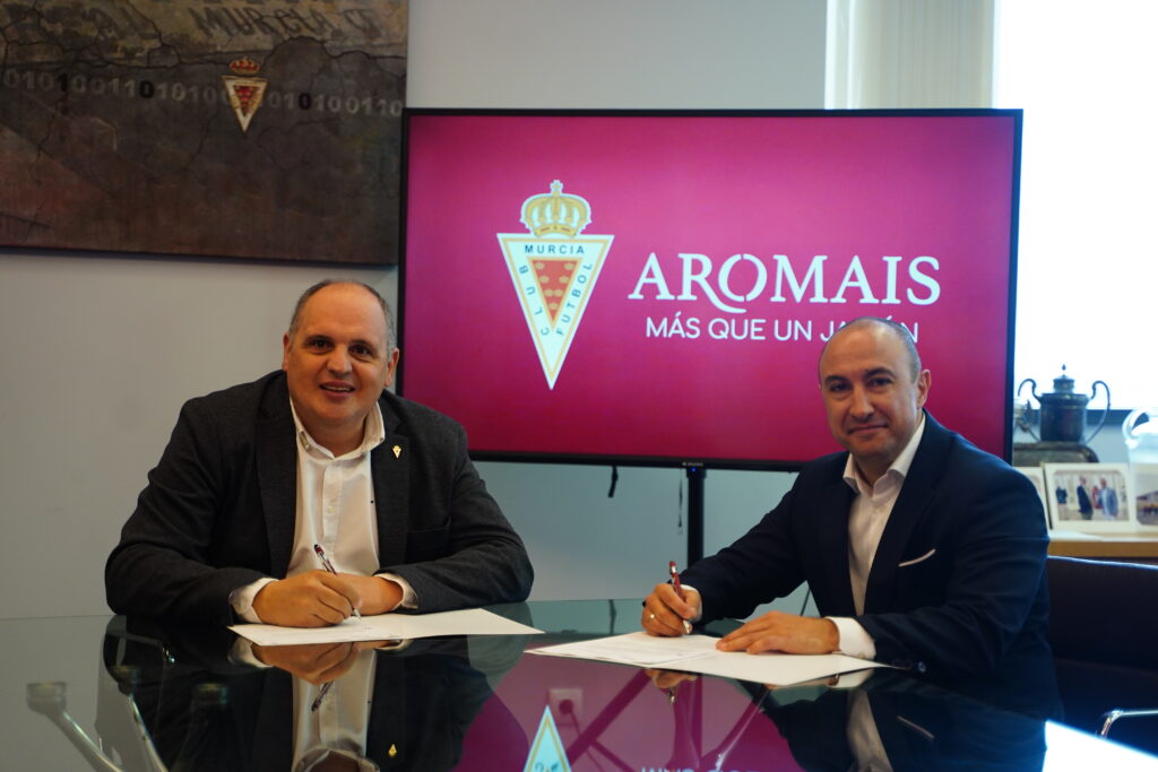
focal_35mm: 64
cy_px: 386
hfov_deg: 31.4
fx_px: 2059
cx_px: 579
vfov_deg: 21.2
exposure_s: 1/320
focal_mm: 64
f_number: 2.8
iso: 1600
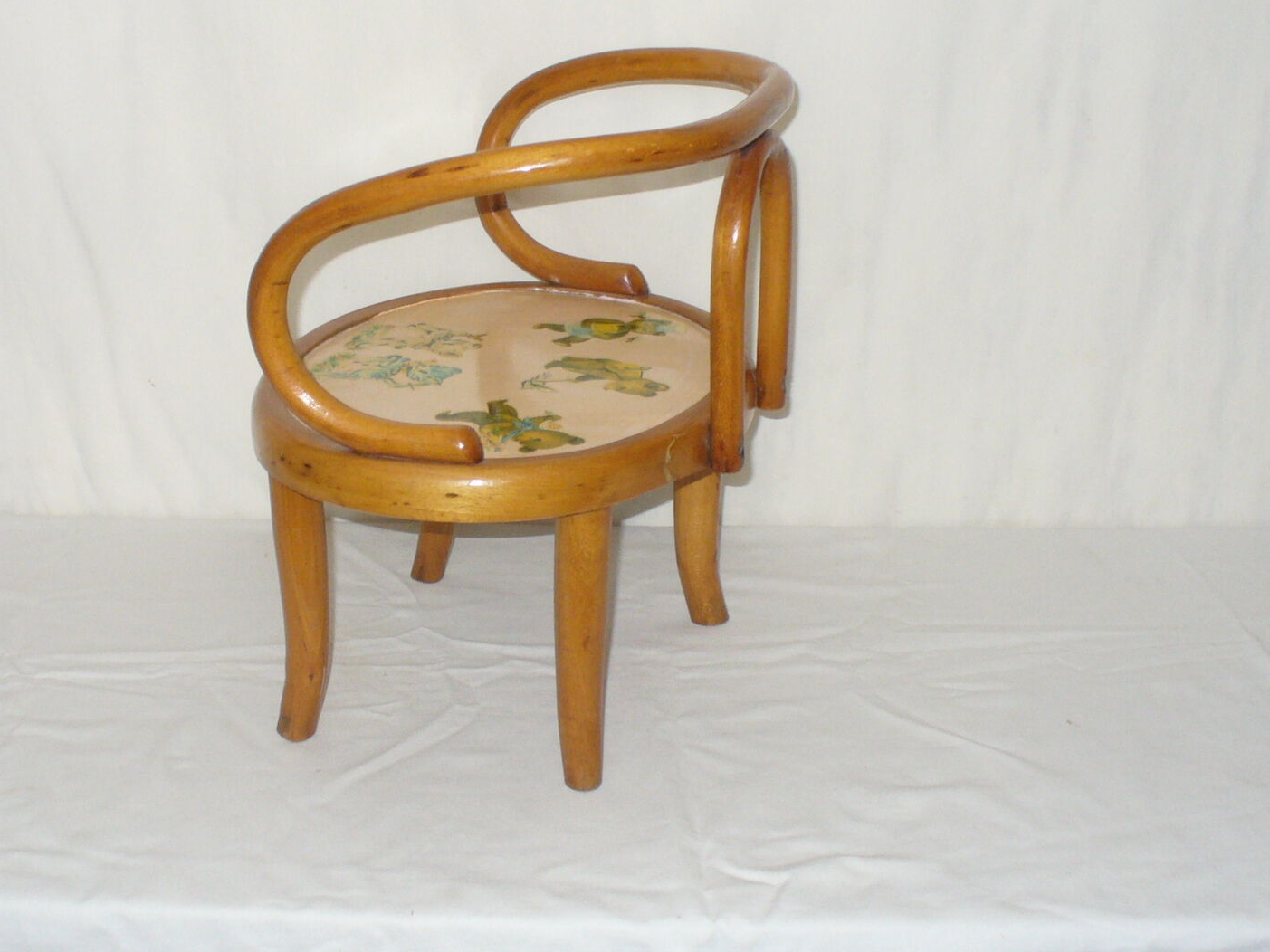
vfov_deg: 27.0
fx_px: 1981
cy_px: 395
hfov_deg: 35.5
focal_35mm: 54
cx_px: 560
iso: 160
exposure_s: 1/30
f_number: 2.8
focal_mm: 6.1
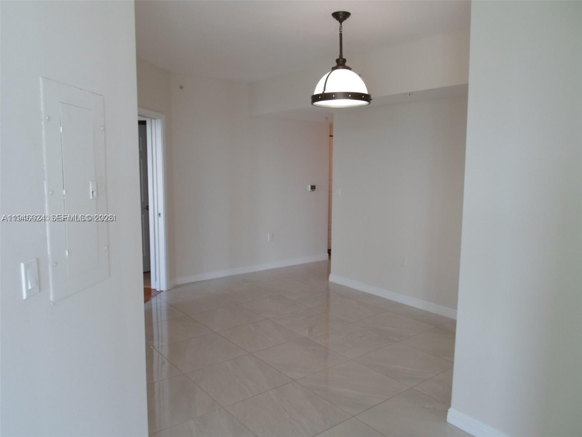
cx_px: 291
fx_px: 420
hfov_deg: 69.4
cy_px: 218
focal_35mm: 25
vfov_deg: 54.9
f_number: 2.5
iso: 80
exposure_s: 1/30
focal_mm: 4.5
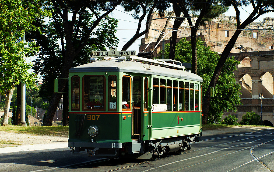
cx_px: 137
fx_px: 631
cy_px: 84
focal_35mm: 85
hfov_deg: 24.5
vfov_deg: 15.5
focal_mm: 55
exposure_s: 1/400
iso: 200
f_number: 6.3
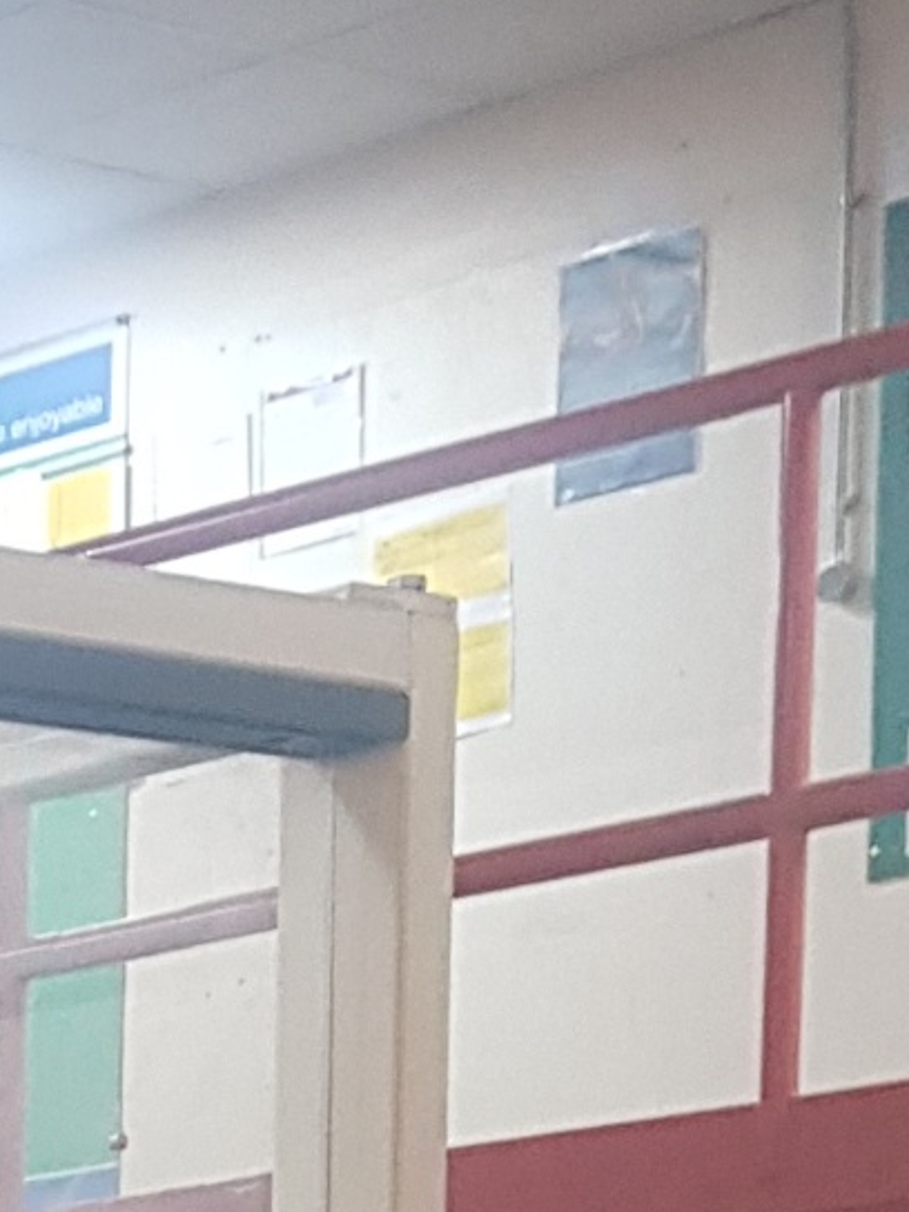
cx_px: -1707
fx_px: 5462
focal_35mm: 156
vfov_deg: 10.9
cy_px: 2821
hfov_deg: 8.2
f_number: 1.7
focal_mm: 4.3
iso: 200
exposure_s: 1/33
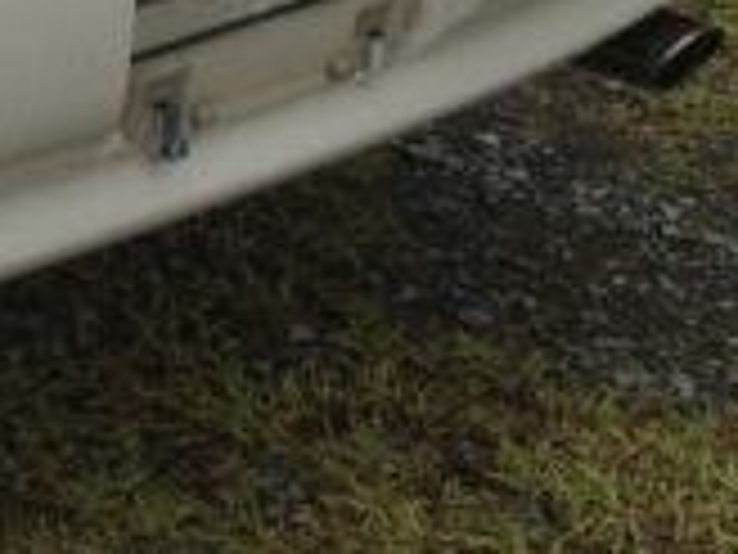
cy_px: -527
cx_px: -652
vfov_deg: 8.3
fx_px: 3646
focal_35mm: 171
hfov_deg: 10.7
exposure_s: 1/1255
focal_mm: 4.28
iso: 50
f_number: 2.4
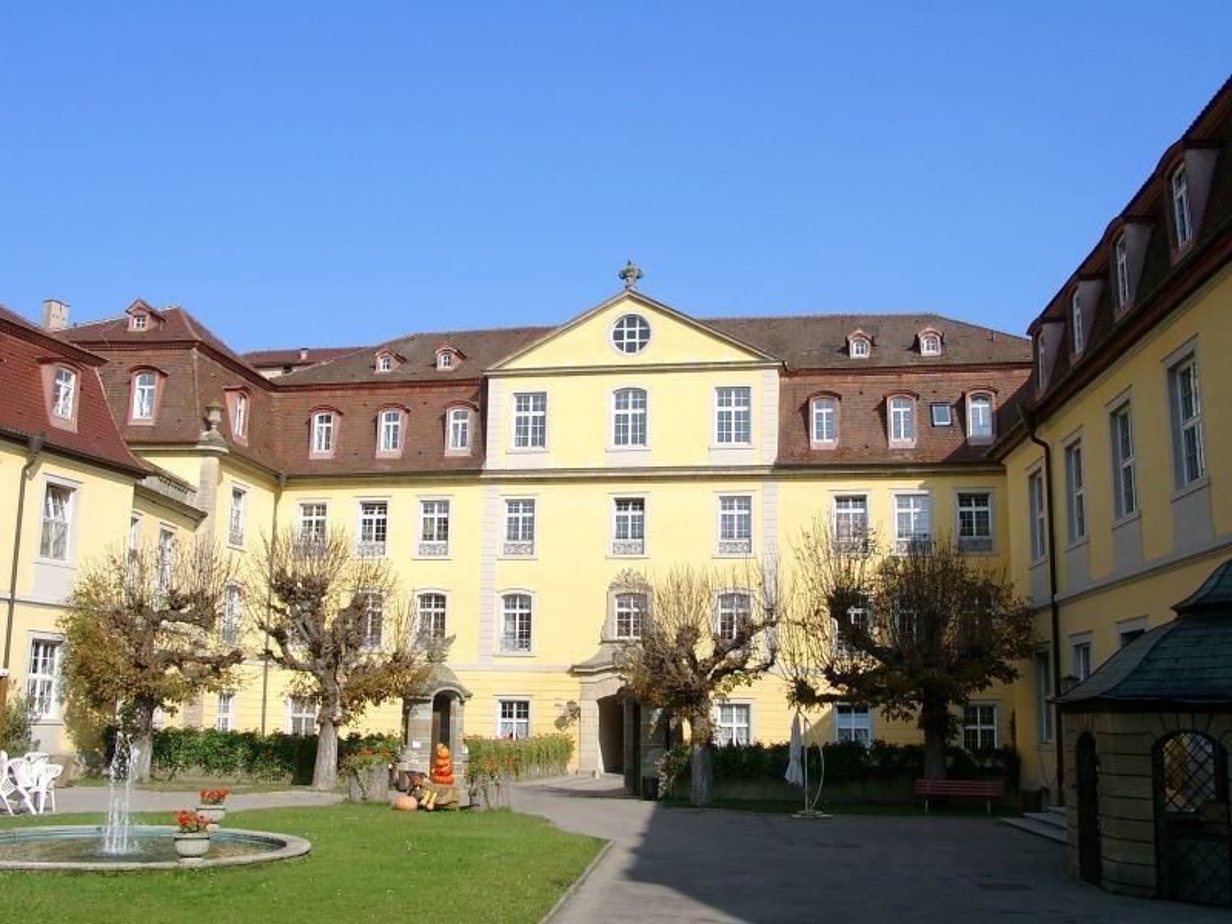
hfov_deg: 54.0
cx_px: 616
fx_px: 1210
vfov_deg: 41.8
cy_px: 462
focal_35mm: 34
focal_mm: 7.13
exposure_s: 1/749
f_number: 4
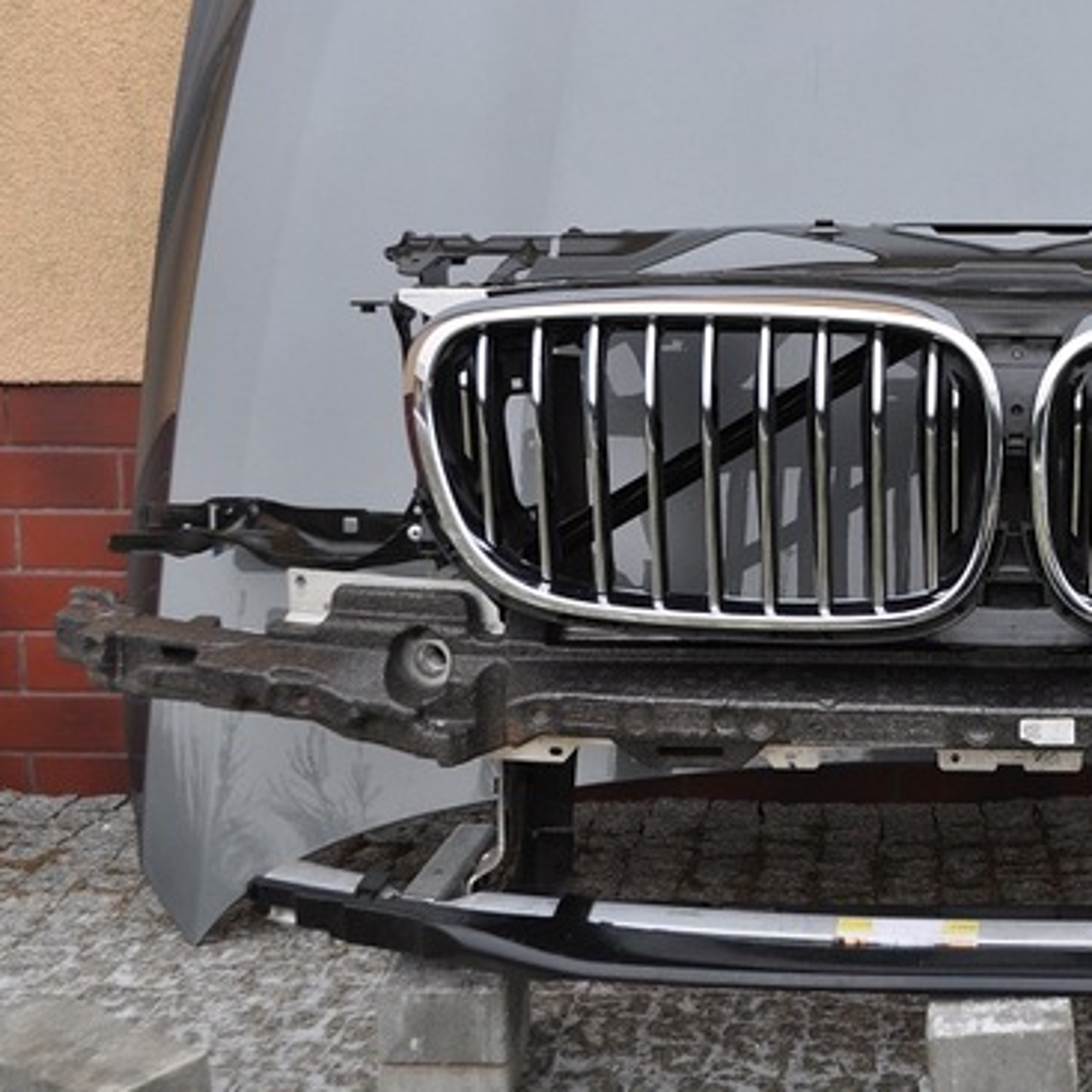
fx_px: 2141
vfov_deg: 28.6
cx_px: 1009
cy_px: 512
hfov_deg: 27.5
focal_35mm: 60
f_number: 5
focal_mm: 24
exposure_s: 1/100
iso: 400
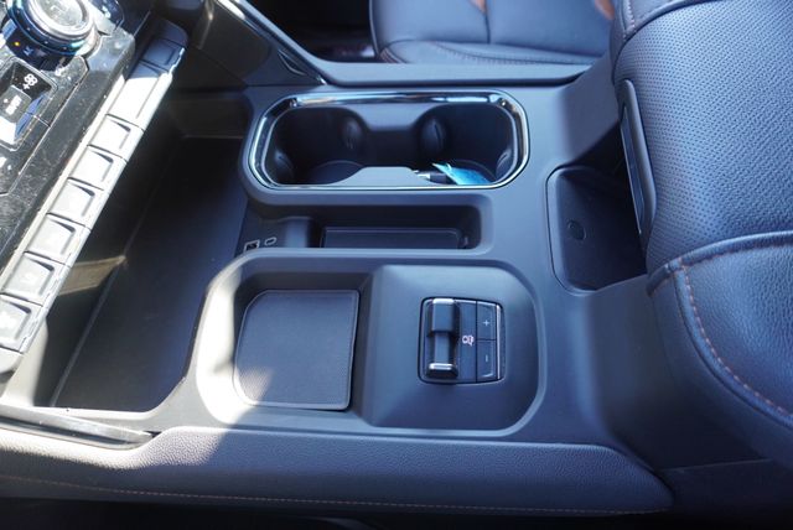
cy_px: 265
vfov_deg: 53.2
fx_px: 529
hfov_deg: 73.7
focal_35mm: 24
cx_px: 396
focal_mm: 16
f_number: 4
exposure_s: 1/60
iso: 500
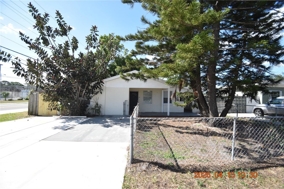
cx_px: 142
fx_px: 118
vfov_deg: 77.3
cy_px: 94
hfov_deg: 100.4
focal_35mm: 15
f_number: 3.5
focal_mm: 10
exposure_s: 1/3000
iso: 800
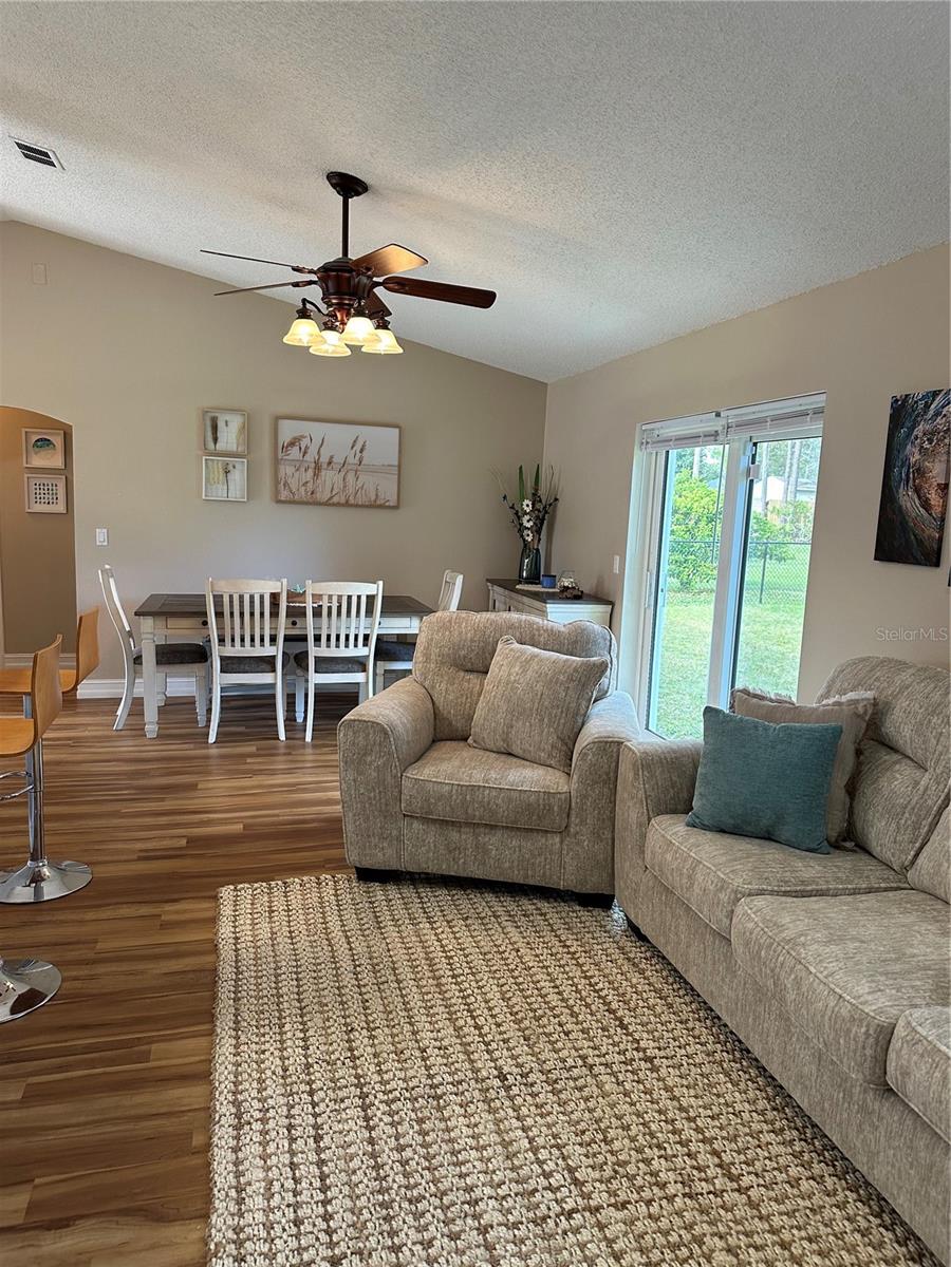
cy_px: 634
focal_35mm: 24
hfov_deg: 56.8
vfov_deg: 71.6
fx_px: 879
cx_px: 476
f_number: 1.78
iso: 200
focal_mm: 6.86
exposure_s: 1/120
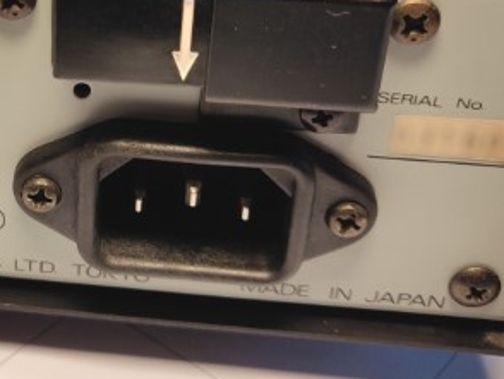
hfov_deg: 27.1
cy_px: 67
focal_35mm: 68
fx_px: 991
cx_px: 10
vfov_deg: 21.3
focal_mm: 4.25
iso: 125
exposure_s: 1/100
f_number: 1.7
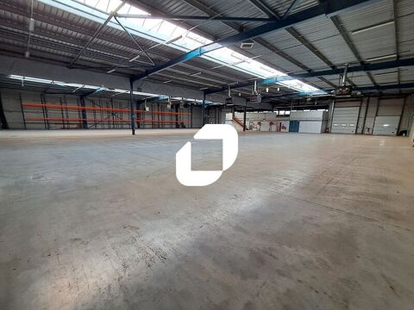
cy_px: 155
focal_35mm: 16
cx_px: 207
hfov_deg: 94.5
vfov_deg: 78.1
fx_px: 191
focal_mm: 1.64
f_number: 2.2
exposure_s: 1/100
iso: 64
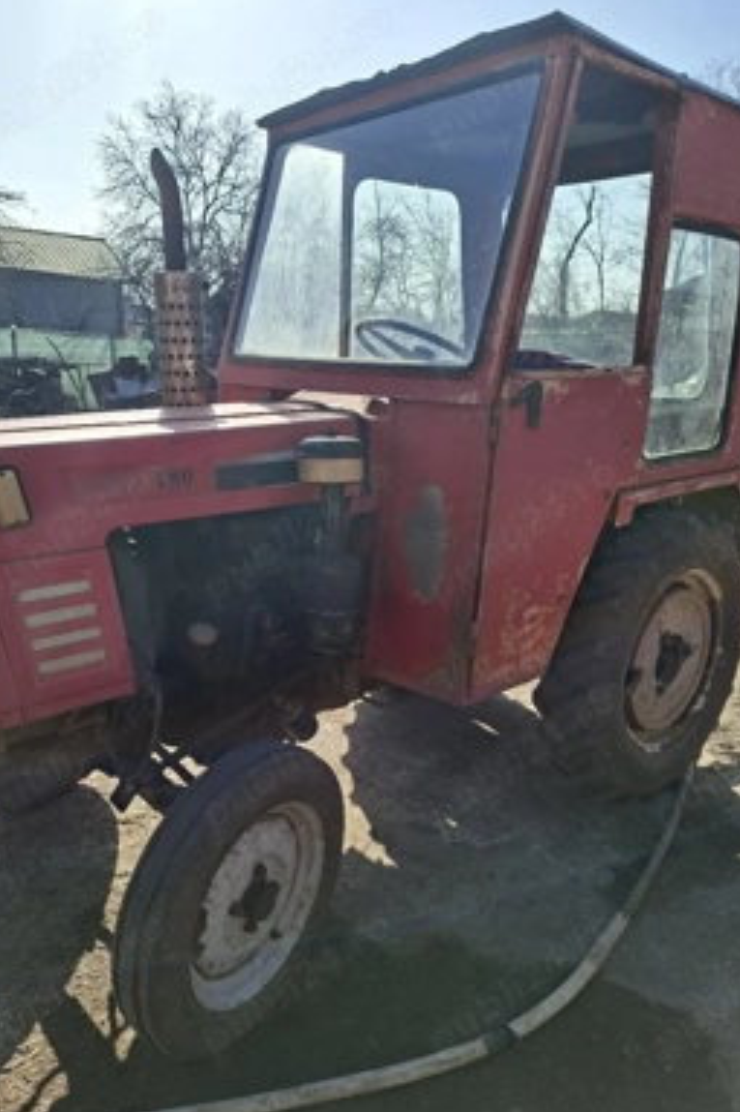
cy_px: 566
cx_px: 354
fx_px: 771
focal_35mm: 25
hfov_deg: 51.2
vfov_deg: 71.5
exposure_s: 1/2000
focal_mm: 5.54
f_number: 1.8
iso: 50
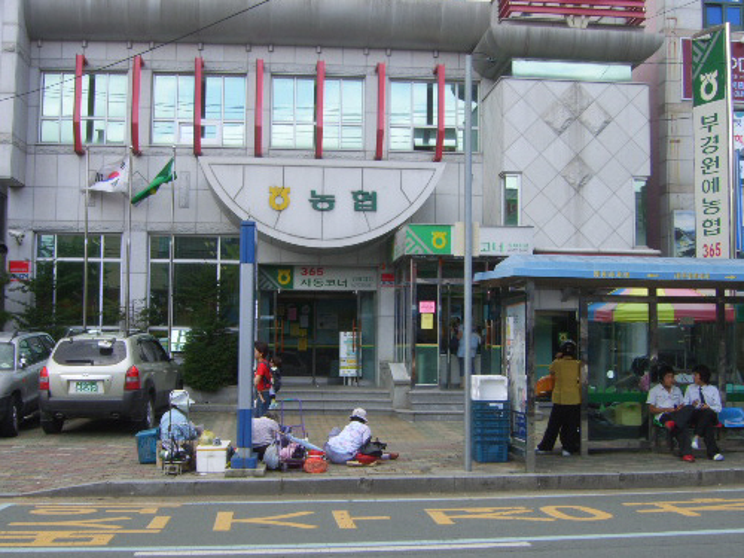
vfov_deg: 37.7
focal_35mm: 38
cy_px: 279
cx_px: 372
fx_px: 817
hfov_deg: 49.0
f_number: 6.4
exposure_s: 1/200
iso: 50
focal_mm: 7.8
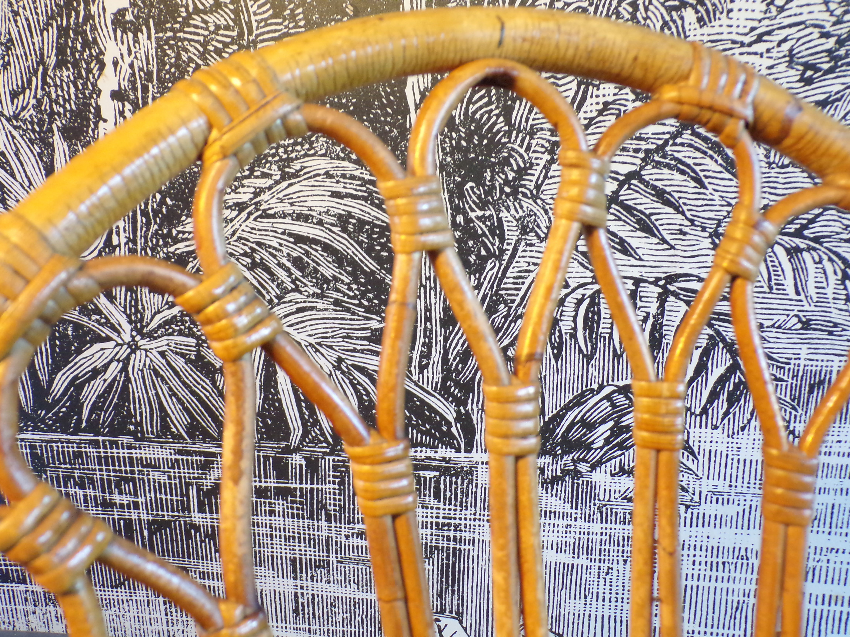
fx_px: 786
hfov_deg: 56.8
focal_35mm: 32
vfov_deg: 44.2
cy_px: 318
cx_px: 425
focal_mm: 5.8
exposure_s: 1/17
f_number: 3.2
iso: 326
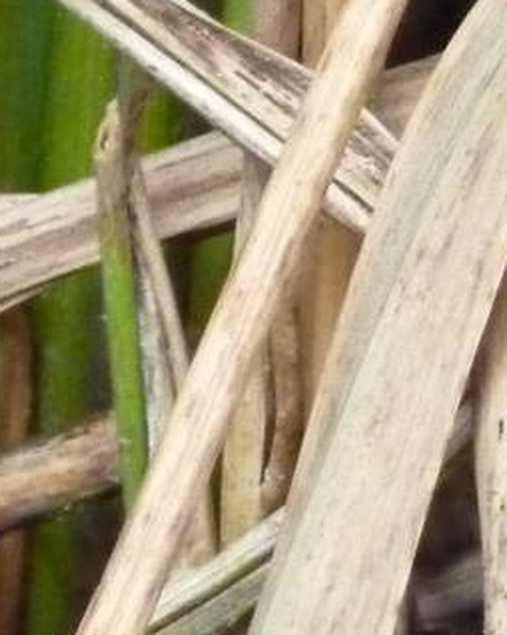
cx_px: -667
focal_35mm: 1475
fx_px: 27692
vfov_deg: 1.3
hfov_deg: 1.0
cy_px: 825
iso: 800
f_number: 4.9
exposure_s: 1/125
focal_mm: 49.2
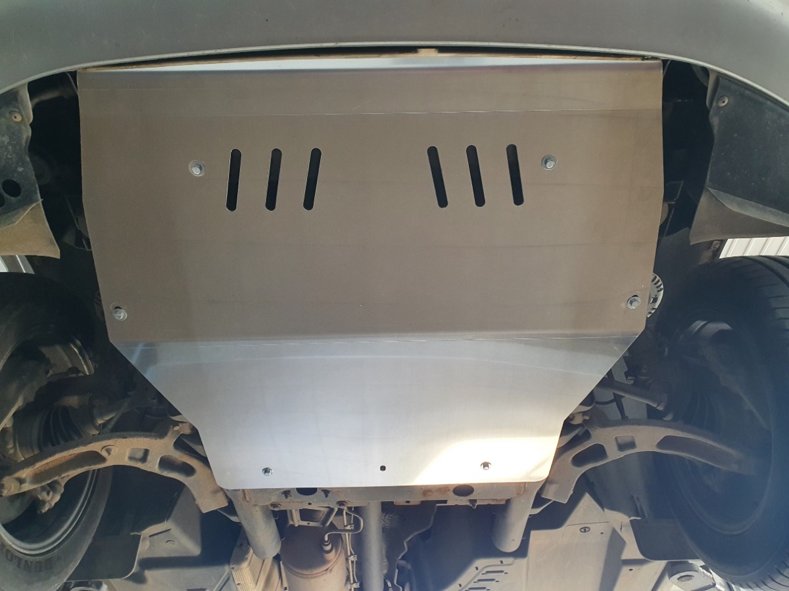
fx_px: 593
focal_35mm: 26
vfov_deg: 53.1
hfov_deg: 67.3
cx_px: 394
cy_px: 296
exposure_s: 1/50
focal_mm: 4.32
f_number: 2.4
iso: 250
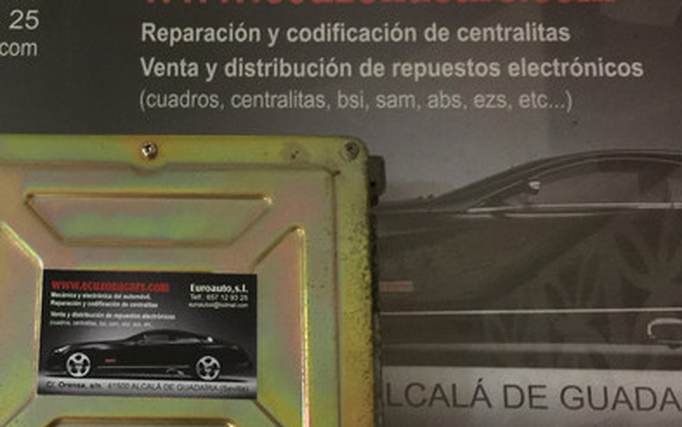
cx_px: 153
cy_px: 345
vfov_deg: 25.4
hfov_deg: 39.0
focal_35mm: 50
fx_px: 930
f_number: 2.2
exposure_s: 1/4
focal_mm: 4.15
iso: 160
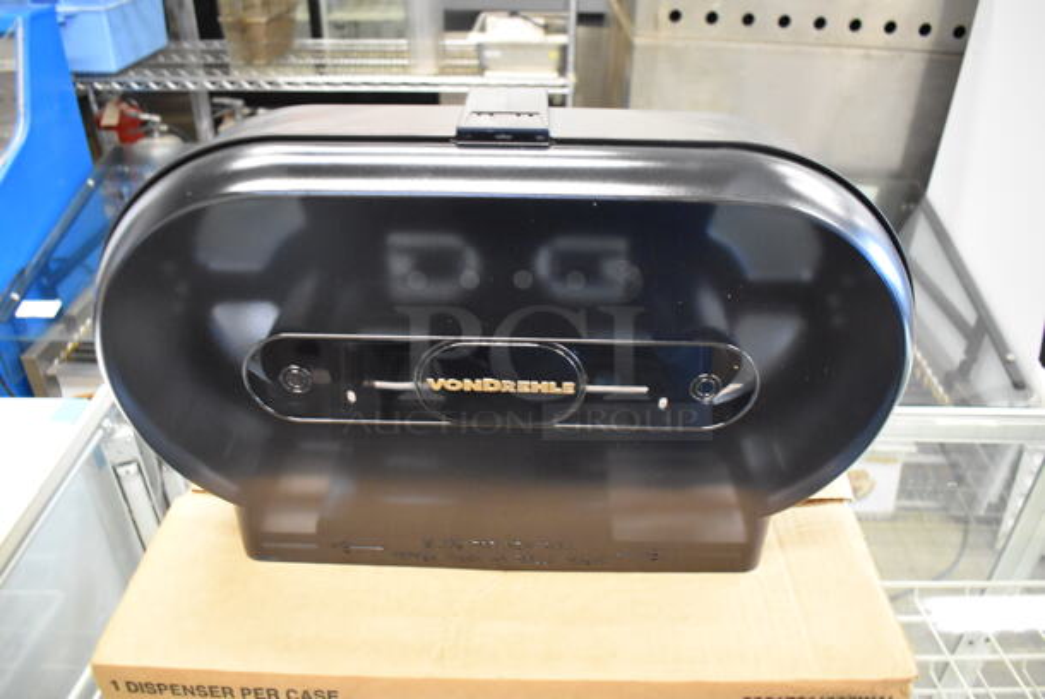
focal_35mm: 27
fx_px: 784
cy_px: 350
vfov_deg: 48.0
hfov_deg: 67.3
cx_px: 522
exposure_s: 1/125
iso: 5600
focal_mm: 18
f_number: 3.5
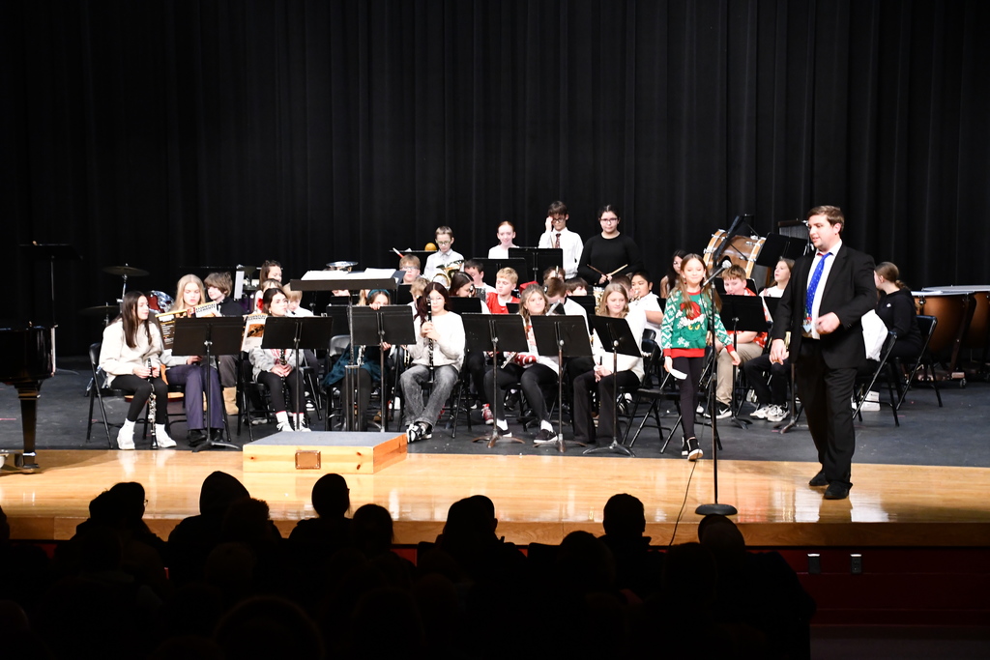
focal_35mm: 93
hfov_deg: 21.9
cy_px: 330
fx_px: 2558
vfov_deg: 14.7
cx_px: 495
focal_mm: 62
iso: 3200
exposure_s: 1/80
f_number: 5
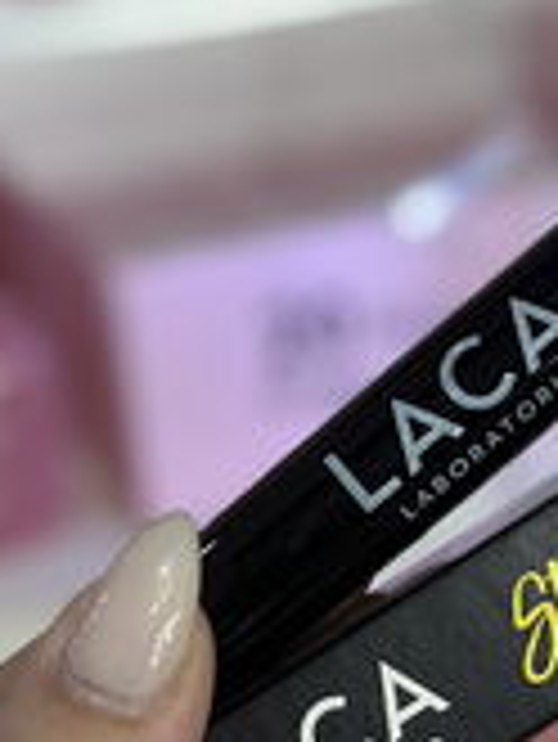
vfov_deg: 12.7
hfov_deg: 9.5
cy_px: 434
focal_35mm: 155
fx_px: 3327
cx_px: 576
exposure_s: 1/50
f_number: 1.78
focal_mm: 6.86
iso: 80
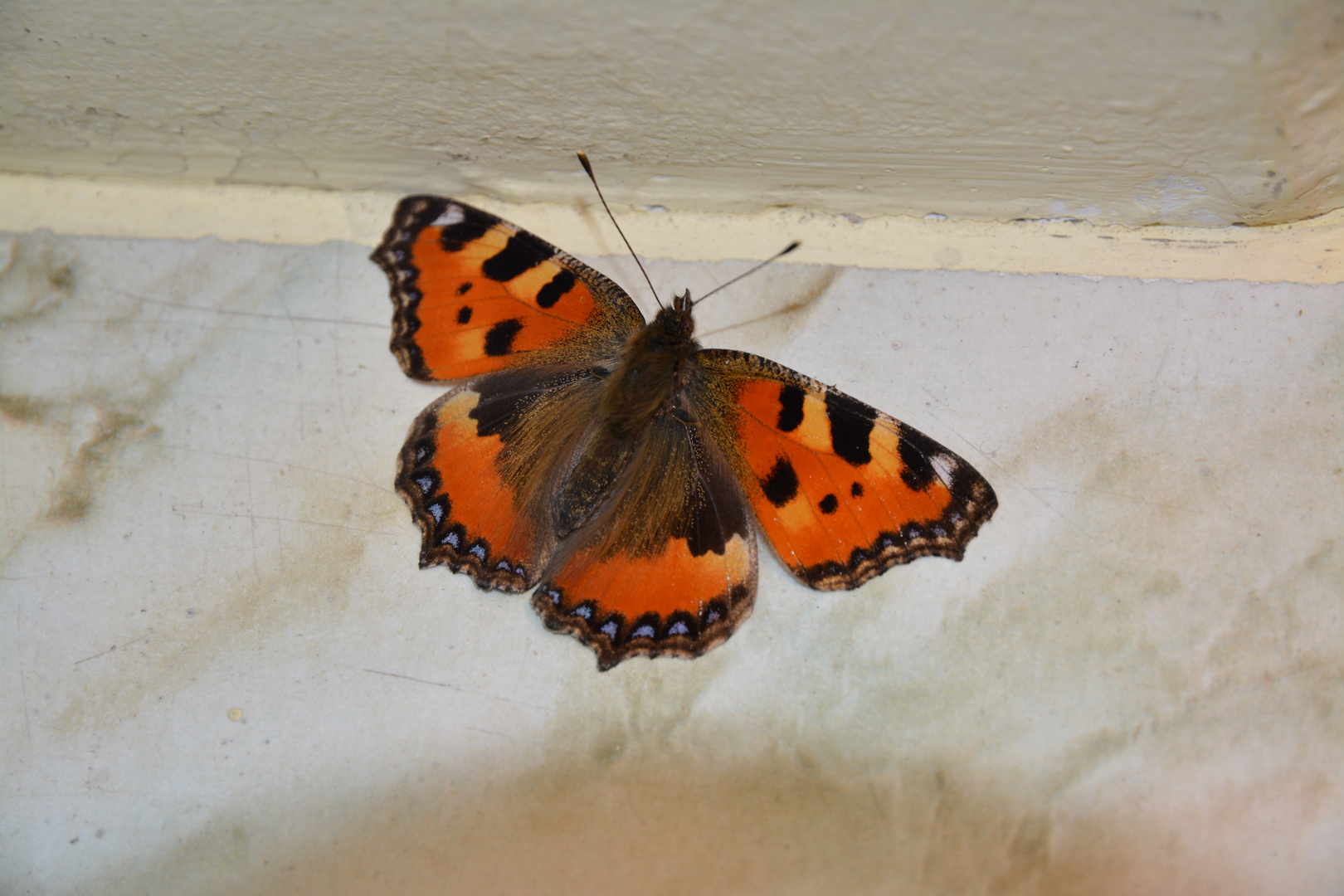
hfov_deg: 16.1
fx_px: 4760
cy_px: 448
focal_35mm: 128
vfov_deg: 10.8
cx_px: 672
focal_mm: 85
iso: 200
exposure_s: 1/30
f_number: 5.6
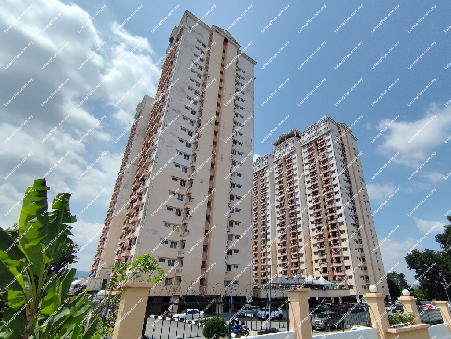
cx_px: 226
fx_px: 208
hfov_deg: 94.5
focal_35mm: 16
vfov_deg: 78.1
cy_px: 170
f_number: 2.2
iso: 50
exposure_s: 1/4992
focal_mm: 1.65
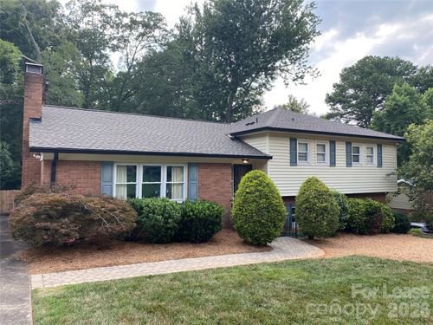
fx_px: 325
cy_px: 162
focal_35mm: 26
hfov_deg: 67.3
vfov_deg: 53.1
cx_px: 216
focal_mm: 4.25
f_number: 1.8
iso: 32
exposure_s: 1/502
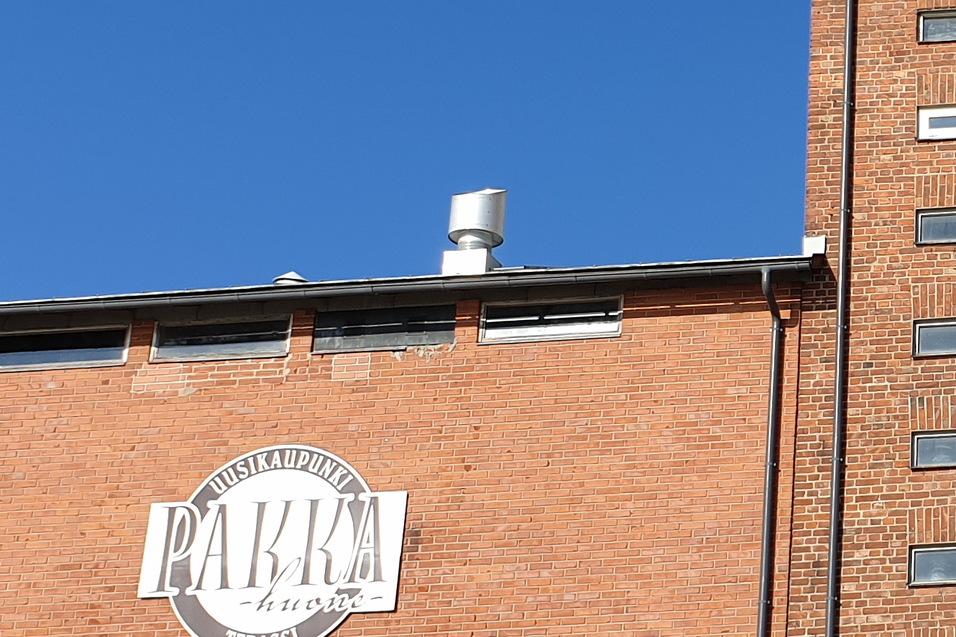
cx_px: 1141
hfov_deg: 22.8
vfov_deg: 16.6
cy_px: 293
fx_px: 2177
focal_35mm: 82
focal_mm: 4.3
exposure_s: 1/1733
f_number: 2.4
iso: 50
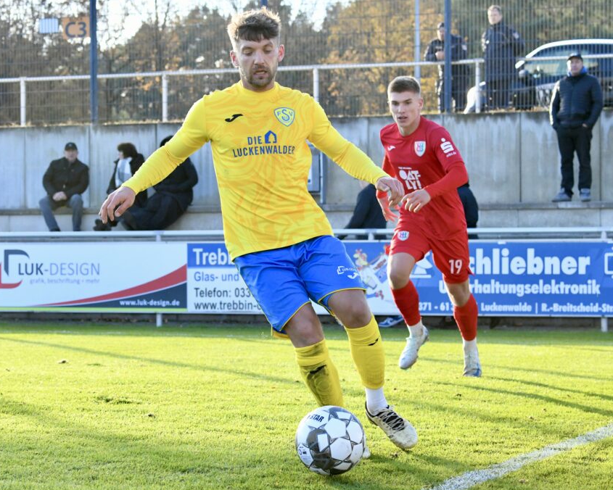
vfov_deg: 16.9
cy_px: 246
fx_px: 1651
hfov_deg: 21.0
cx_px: 281
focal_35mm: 91
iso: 4000
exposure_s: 1/1600
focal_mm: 80
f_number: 6.3
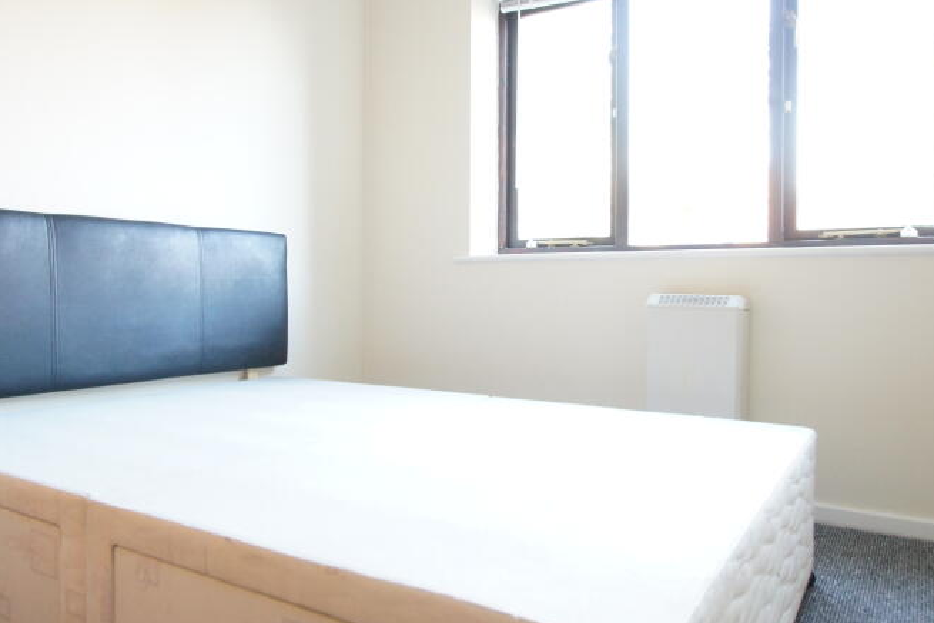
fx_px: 669
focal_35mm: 26
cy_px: 292
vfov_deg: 49.9
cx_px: 453
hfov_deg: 69.8
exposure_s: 1/30
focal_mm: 11
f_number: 3.5
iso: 1600
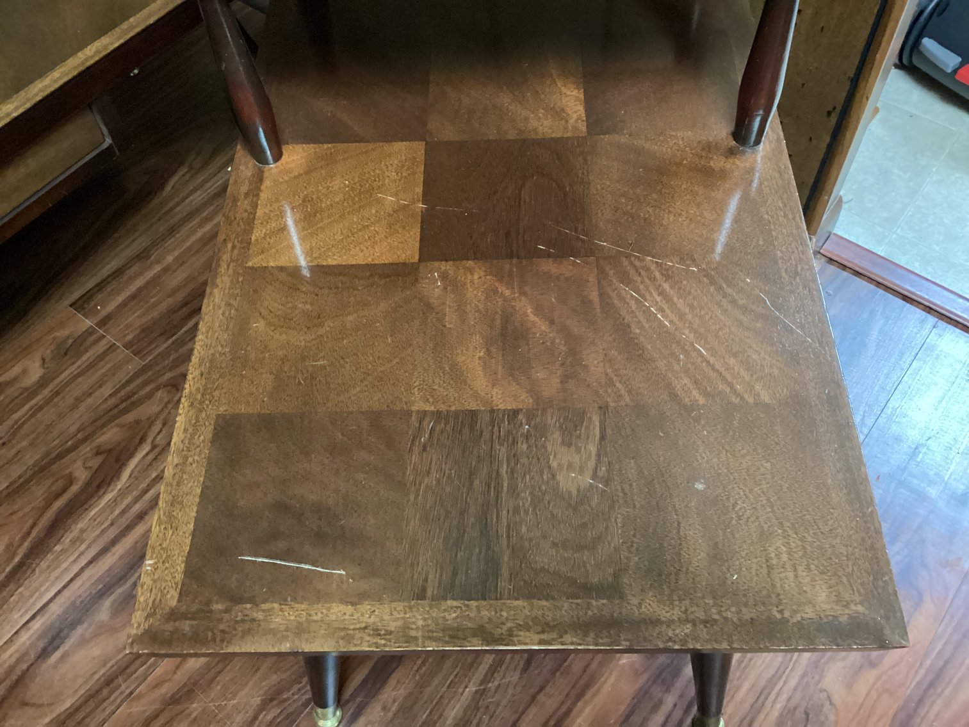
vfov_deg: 45.4
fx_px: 868
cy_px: 364
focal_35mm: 31
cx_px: 484
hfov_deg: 58.3
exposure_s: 1/24
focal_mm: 3.3
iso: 800
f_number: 2.4
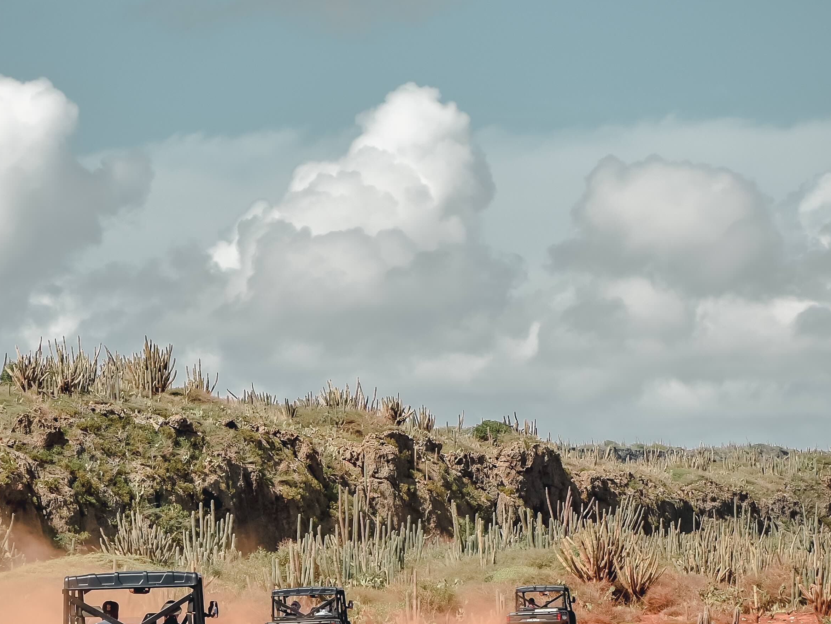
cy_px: 557
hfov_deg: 10.7
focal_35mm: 184
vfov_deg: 8.0
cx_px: 365
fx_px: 4418
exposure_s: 1/640
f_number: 7.1
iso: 100
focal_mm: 50
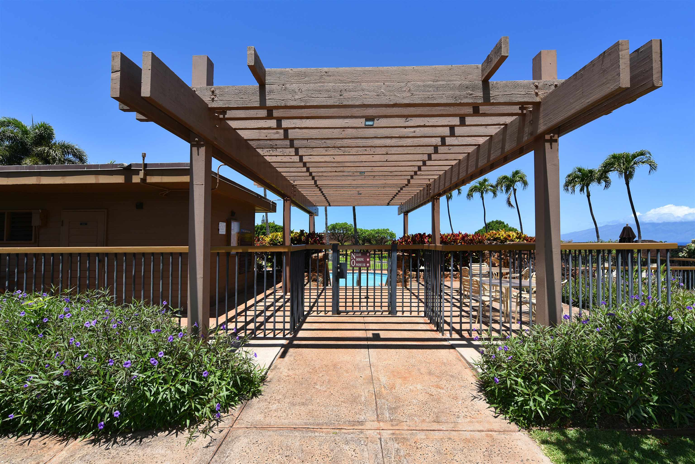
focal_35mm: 15
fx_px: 290
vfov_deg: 77.4
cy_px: 232
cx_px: 348
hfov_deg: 100.4
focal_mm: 15
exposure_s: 1/200
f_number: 9
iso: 100
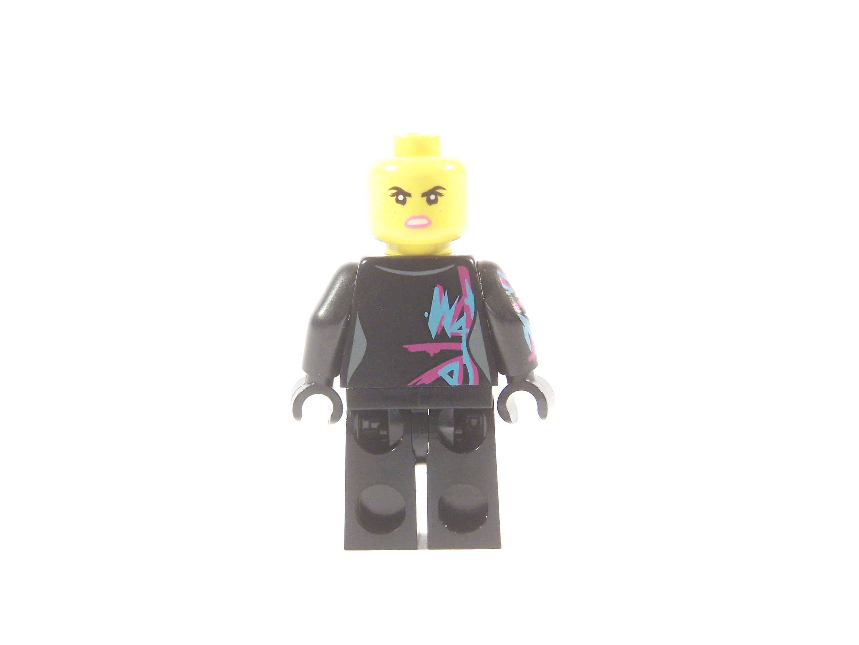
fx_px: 2903
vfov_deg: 12.7
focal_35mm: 117
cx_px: 430
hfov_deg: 16.8
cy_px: 322
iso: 200
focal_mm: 19.4
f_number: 3.2
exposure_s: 1/15
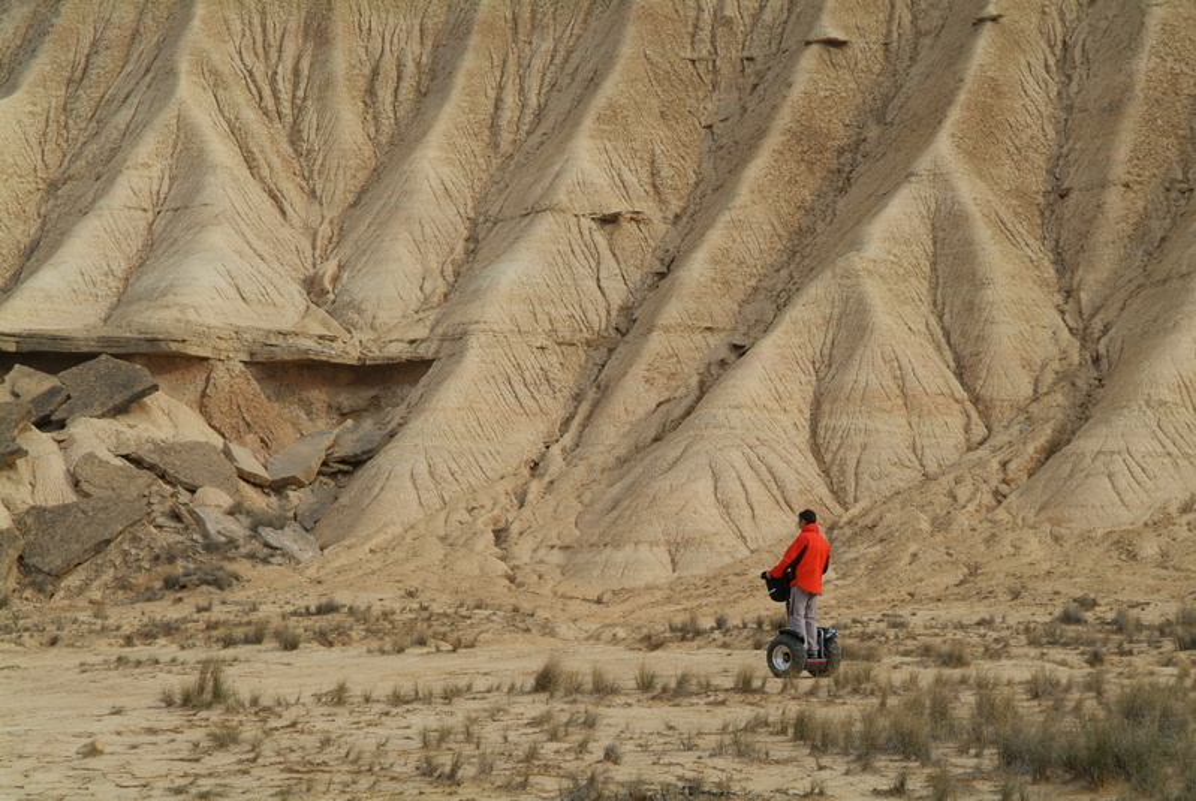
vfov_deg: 16.5
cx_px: 598
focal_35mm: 83
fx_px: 2761
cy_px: 400
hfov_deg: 24.4
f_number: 8
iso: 100
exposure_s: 1/250
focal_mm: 55
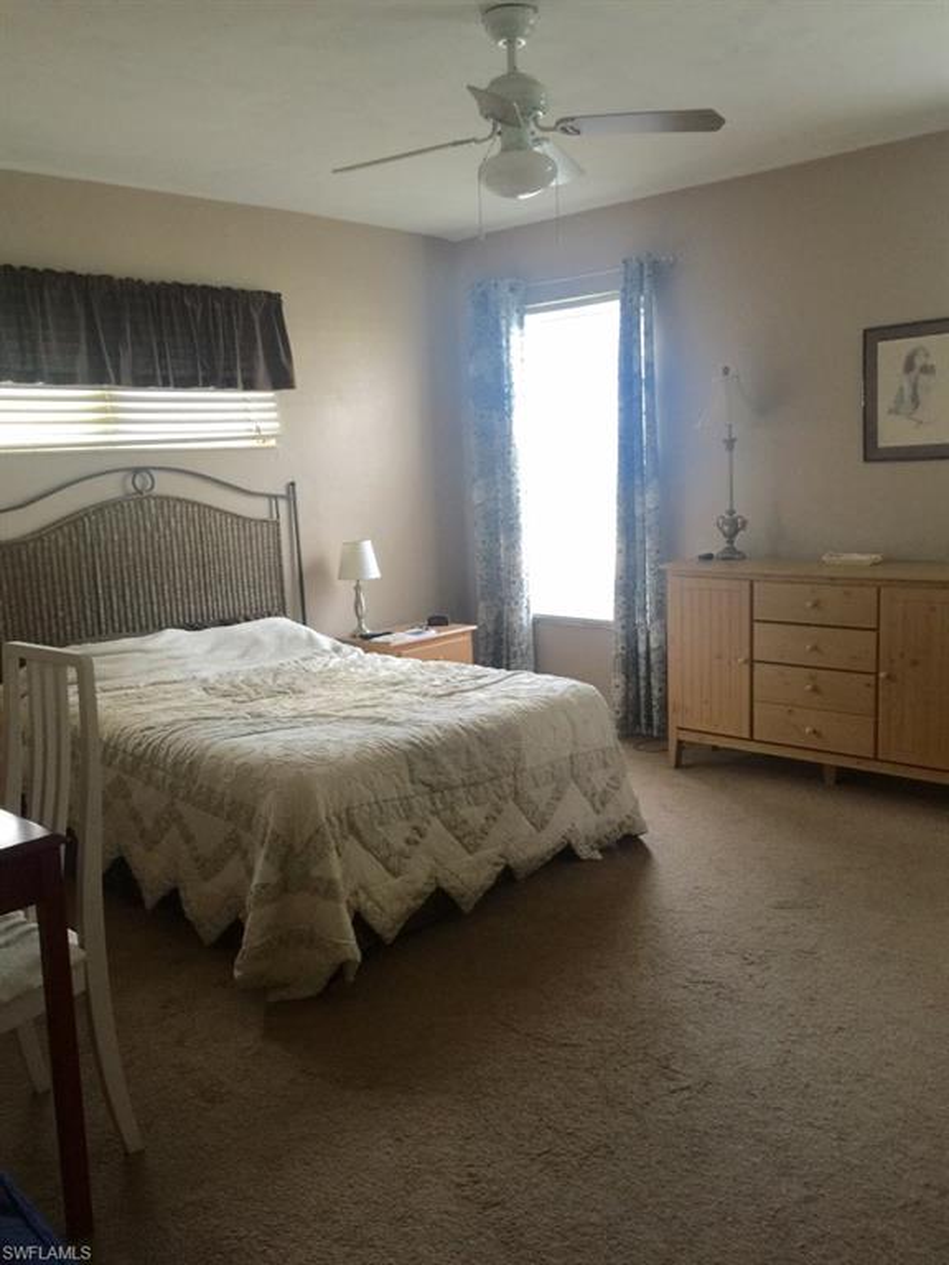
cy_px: 632
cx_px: 474
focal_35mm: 29
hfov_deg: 48.2
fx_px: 1060
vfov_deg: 61.7
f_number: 2.2
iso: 50
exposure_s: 1/15
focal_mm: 4.15
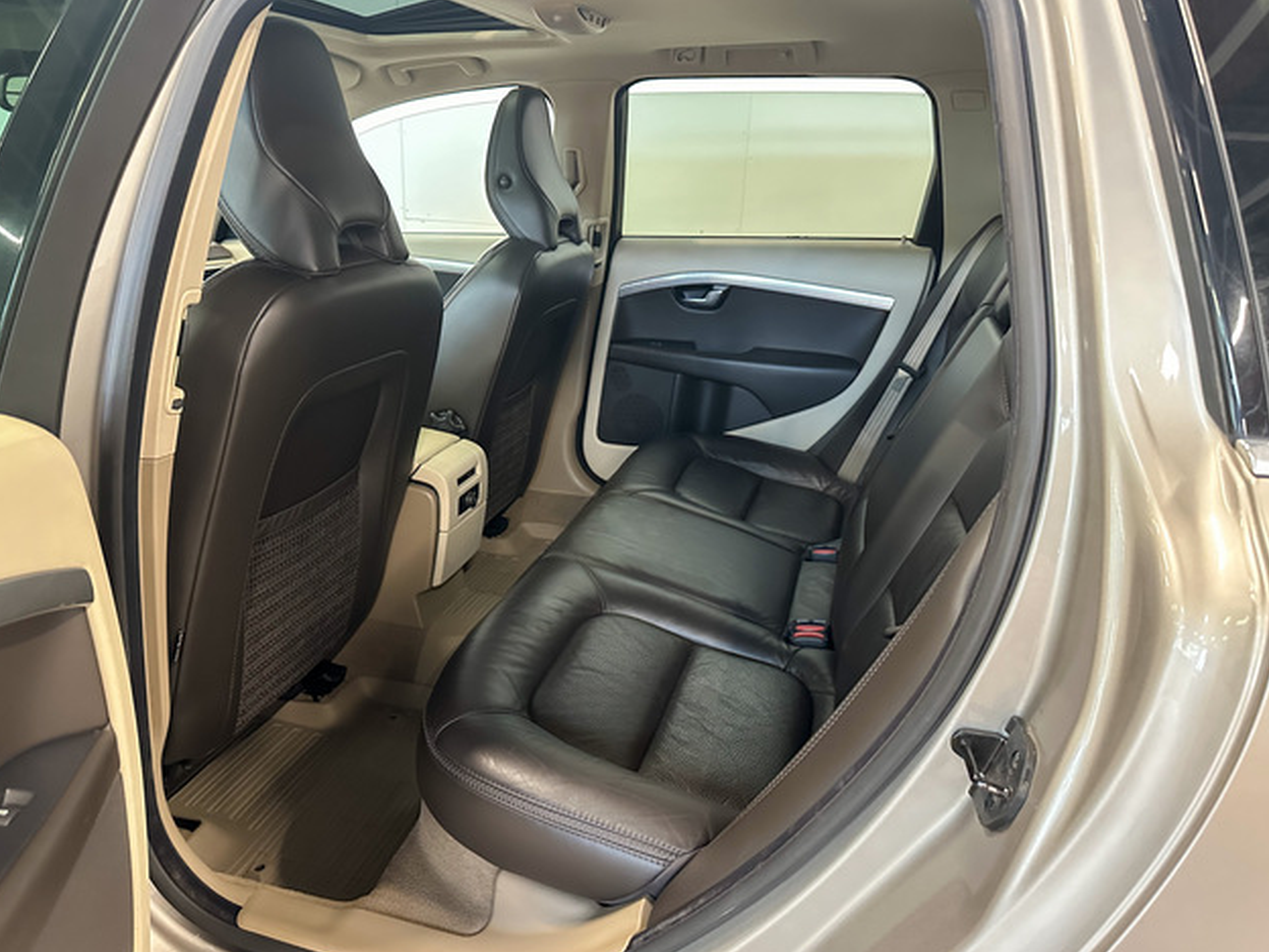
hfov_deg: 69.4
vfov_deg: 54.9
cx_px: 616
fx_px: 916
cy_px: 464
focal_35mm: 25
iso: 1250
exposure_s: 1/25
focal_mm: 6.86
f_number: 1.78
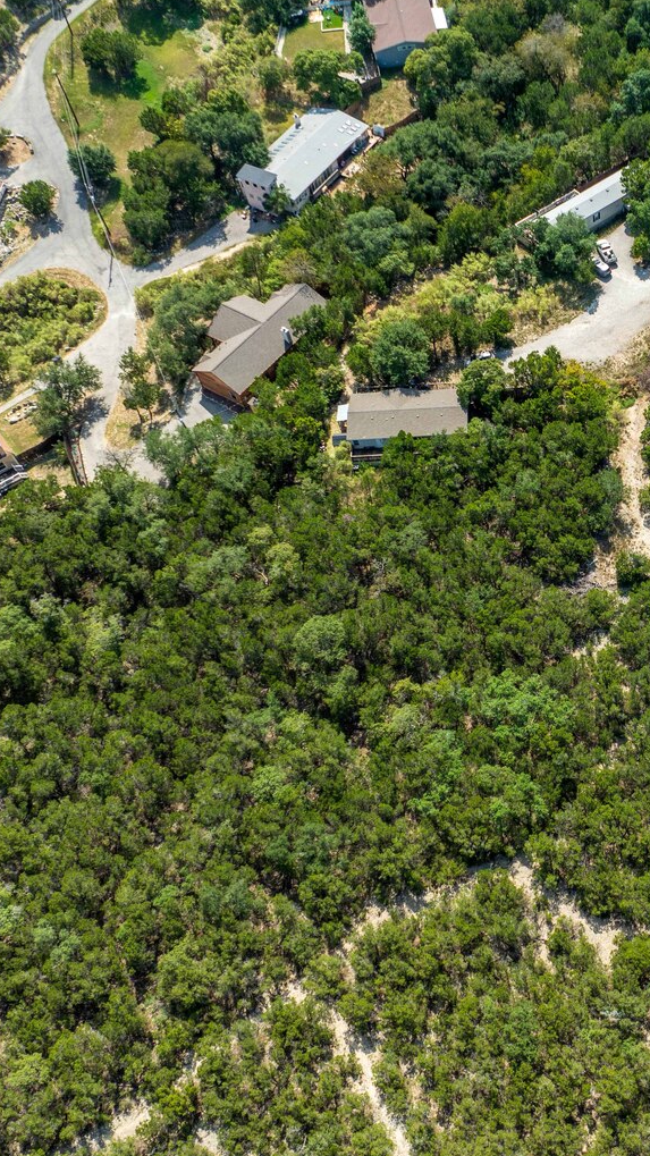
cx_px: 661
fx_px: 1134
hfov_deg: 29.7
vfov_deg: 54.0
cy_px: 605
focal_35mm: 37
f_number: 2.8
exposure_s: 1/1250
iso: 100
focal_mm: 12.29
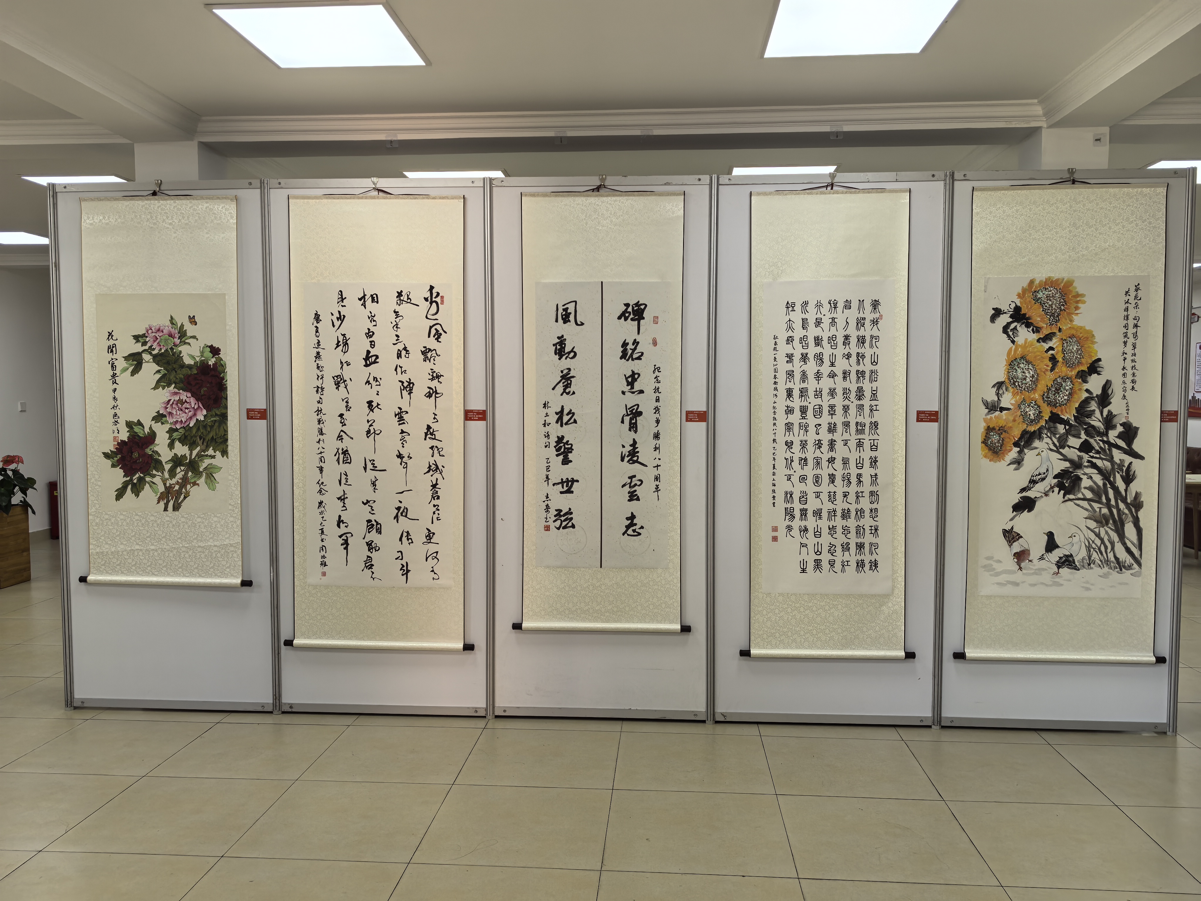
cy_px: 450
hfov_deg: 65.3
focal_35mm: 27
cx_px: 600
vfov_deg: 51.4
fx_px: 937
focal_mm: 6.98
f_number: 2
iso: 50
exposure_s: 1/100
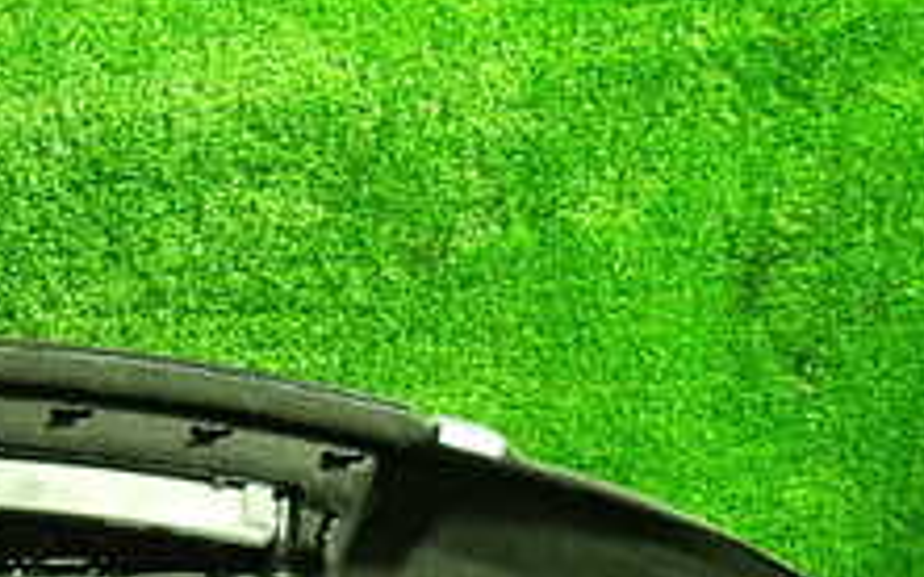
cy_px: 886
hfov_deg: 25.7
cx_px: -180
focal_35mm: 72
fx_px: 1813
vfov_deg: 16.4
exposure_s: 1/30
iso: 640
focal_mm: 4.5
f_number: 2
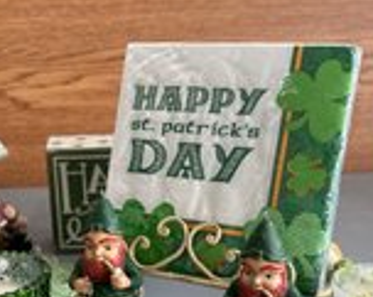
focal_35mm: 53
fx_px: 584
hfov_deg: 35.2
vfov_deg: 27.7
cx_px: 134
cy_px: 252
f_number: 1.78
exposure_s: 1/60
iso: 250
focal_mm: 6.86
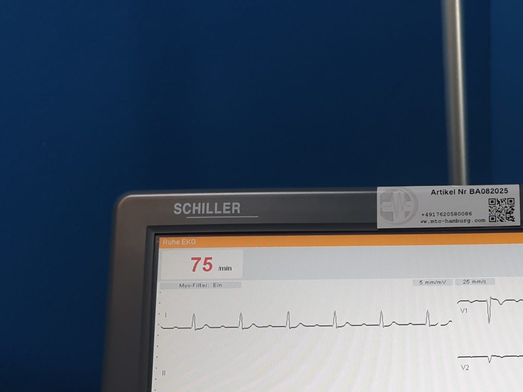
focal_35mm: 61
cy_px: 372
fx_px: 922
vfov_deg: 23.2
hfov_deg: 30.1
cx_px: 488
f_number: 2.4
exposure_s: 1/50
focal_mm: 4.3
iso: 64
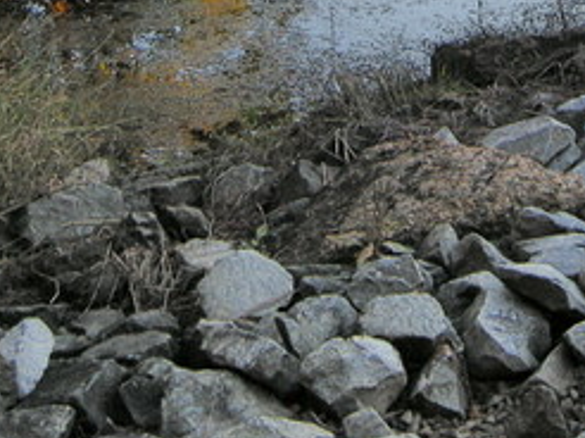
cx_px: 468
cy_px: -169
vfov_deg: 12.5
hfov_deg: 17.1
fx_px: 1925
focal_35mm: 114
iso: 64
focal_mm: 7.5
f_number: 3.4
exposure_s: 1/83.4
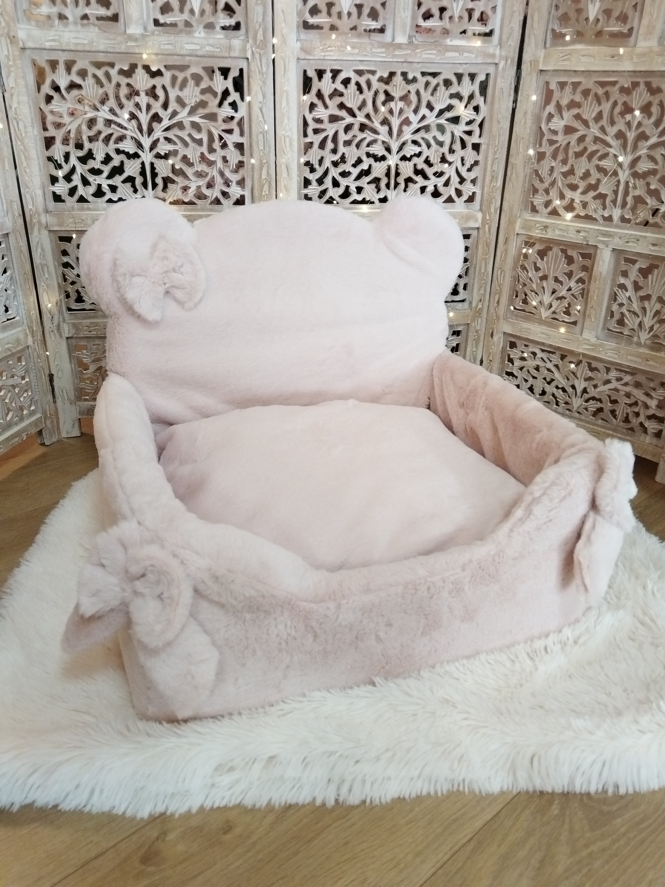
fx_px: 666
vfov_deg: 67.3
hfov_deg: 53.1
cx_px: 332
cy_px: 444
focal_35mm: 26
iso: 1000
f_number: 1.9
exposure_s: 1/50
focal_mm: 4.95
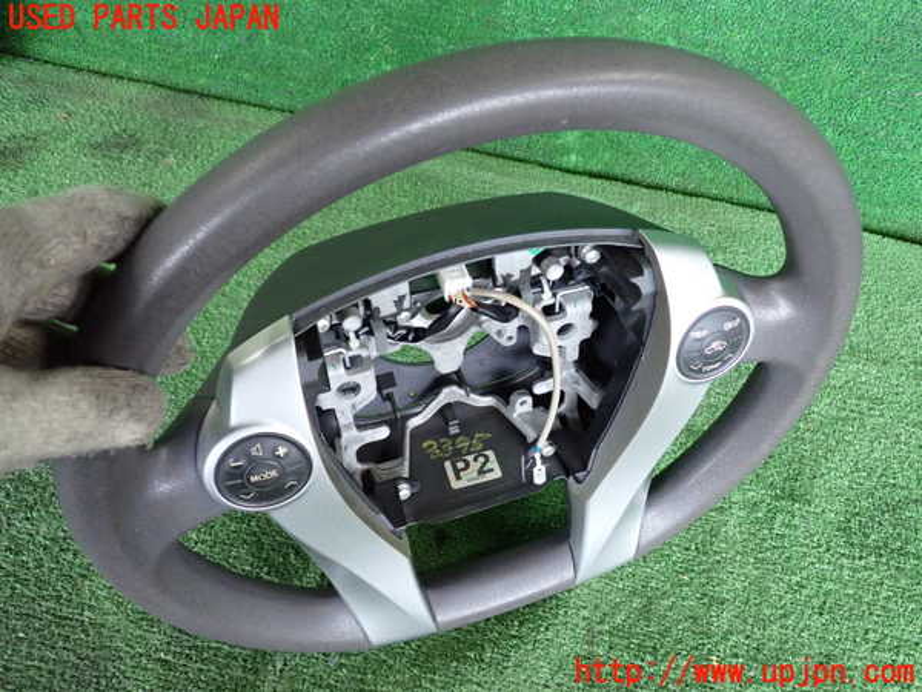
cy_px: 346
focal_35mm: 30
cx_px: 461
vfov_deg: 46.8
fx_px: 799
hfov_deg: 60.0
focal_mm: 5.4
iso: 640
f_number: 2.3
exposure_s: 1/125
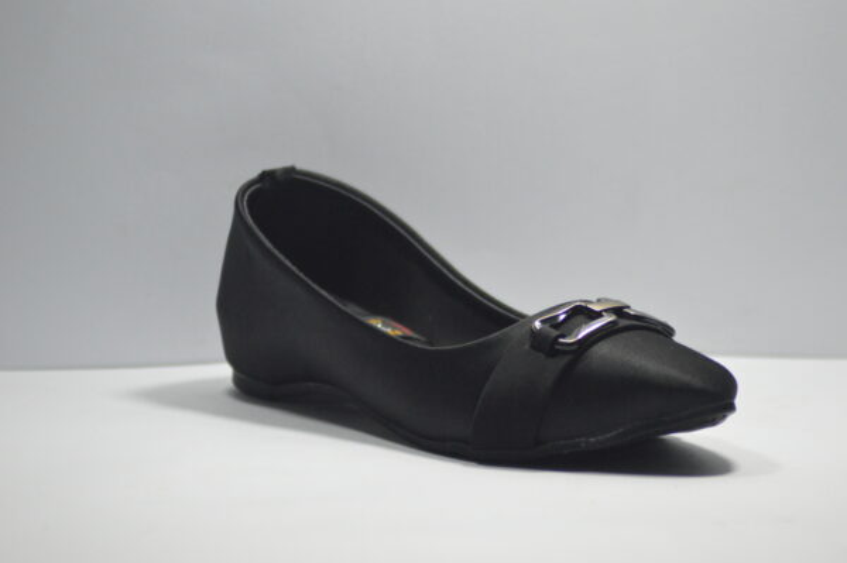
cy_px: 282
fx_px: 6876
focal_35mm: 292
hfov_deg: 7.0
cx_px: 424
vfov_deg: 4.7
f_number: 4.8
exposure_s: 1/500
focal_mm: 195
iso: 2500
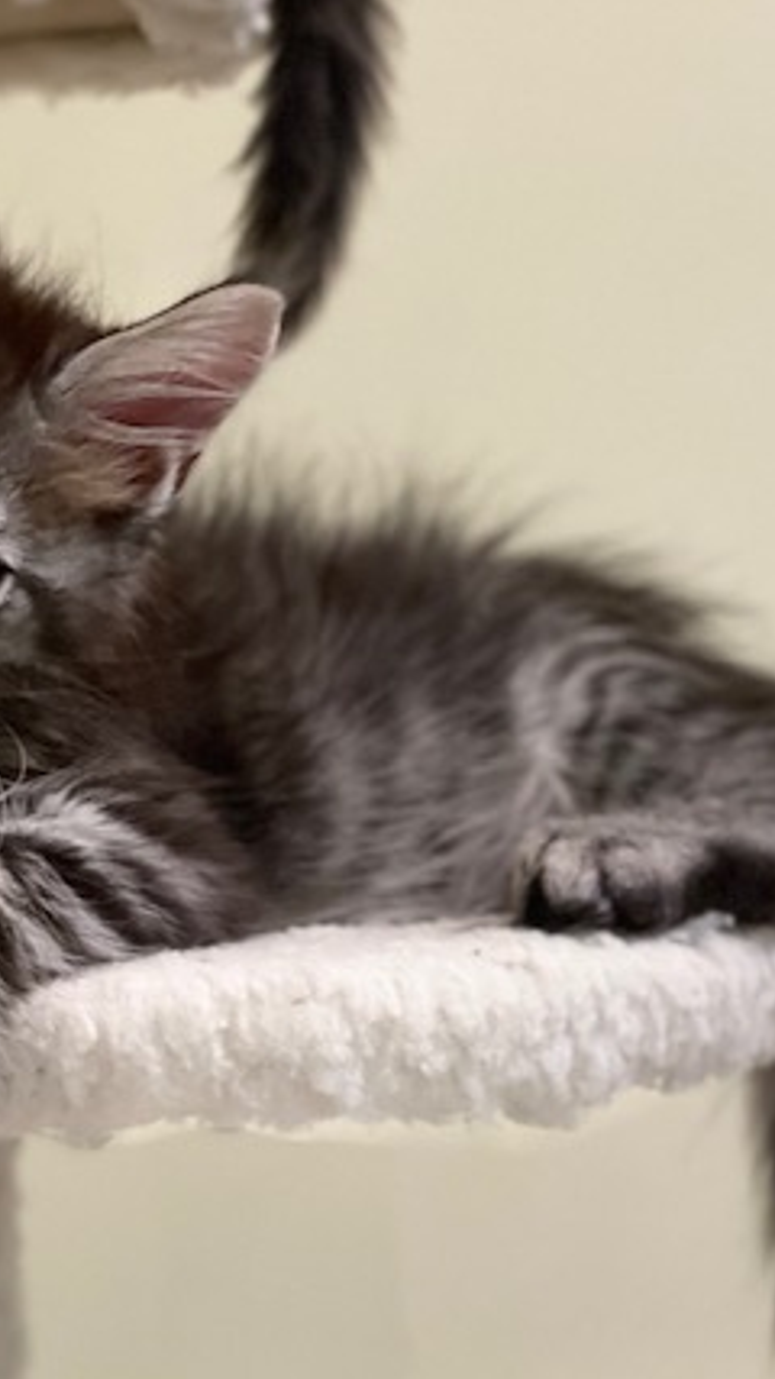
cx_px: 291
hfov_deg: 14.2
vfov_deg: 25.0
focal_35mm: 85
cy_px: 762
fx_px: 3107
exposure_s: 1/30
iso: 400
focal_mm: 6
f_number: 2
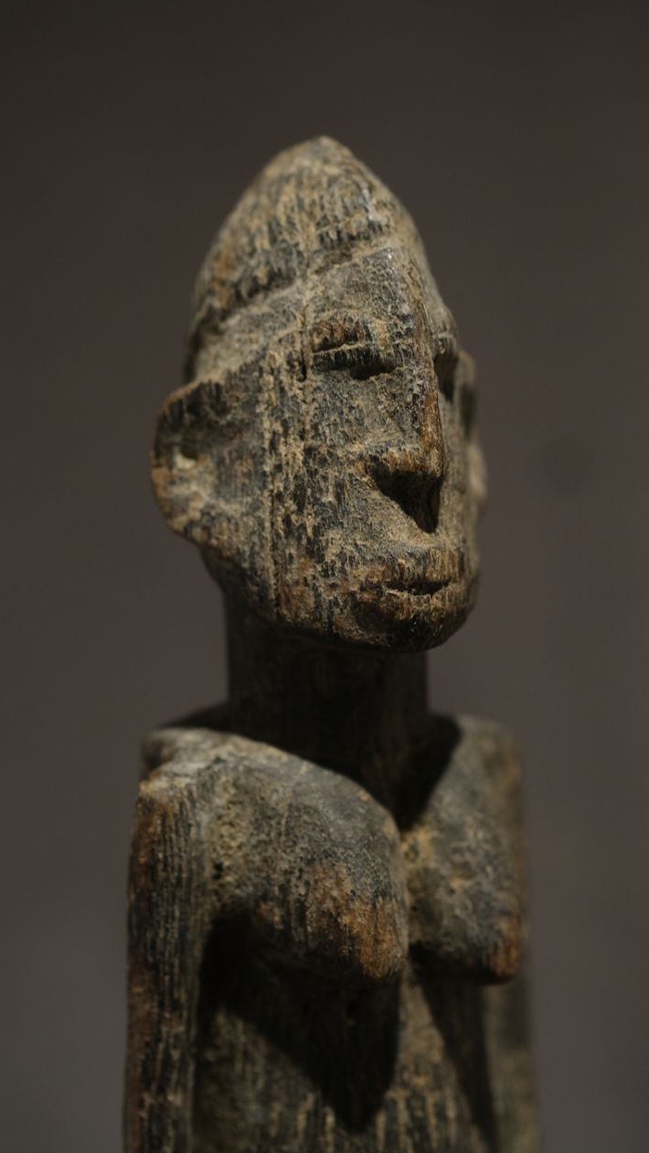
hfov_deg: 12.7
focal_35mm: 95
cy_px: 574
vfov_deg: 22.5
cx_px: 354
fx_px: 2906
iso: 800
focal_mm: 60
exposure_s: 1/170
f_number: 3.2
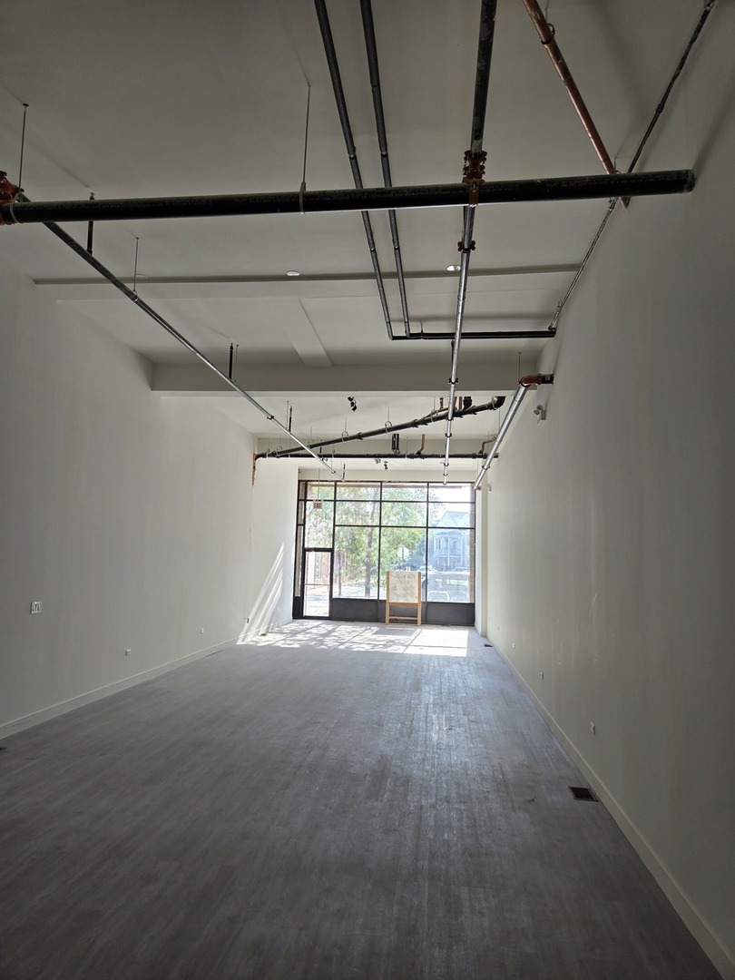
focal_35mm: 23
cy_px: 490
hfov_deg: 58.9
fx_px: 651
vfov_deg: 73.9
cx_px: 368
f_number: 1.8
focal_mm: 5.4
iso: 25
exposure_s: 1/172
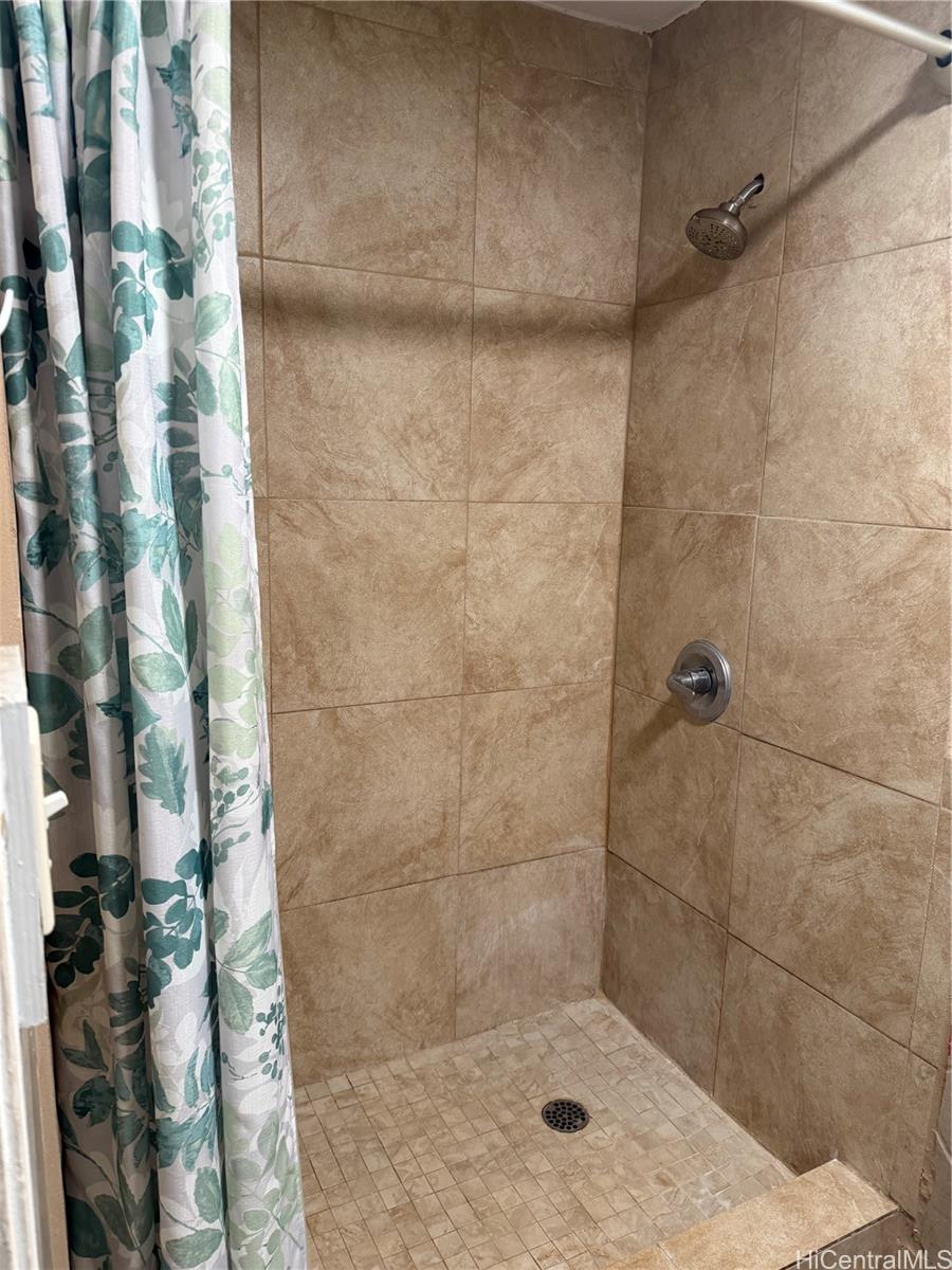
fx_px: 880
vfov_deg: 71.6
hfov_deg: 56.8
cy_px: 635
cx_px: 476
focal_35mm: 24
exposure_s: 1/60
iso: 250
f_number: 1.78
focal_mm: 6.76
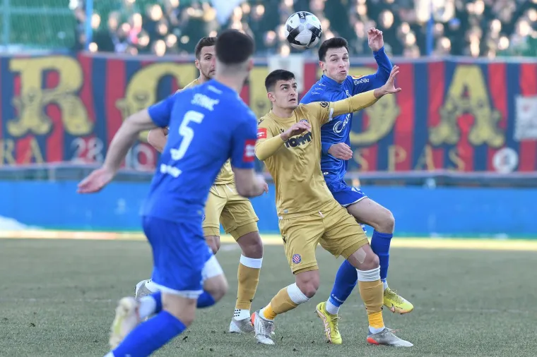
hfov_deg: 6.9
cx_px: 268
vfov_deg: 4.6
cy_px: 178
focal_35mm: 300
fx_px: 4473
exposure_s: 1/1250
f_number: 5
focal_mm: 300
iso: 800
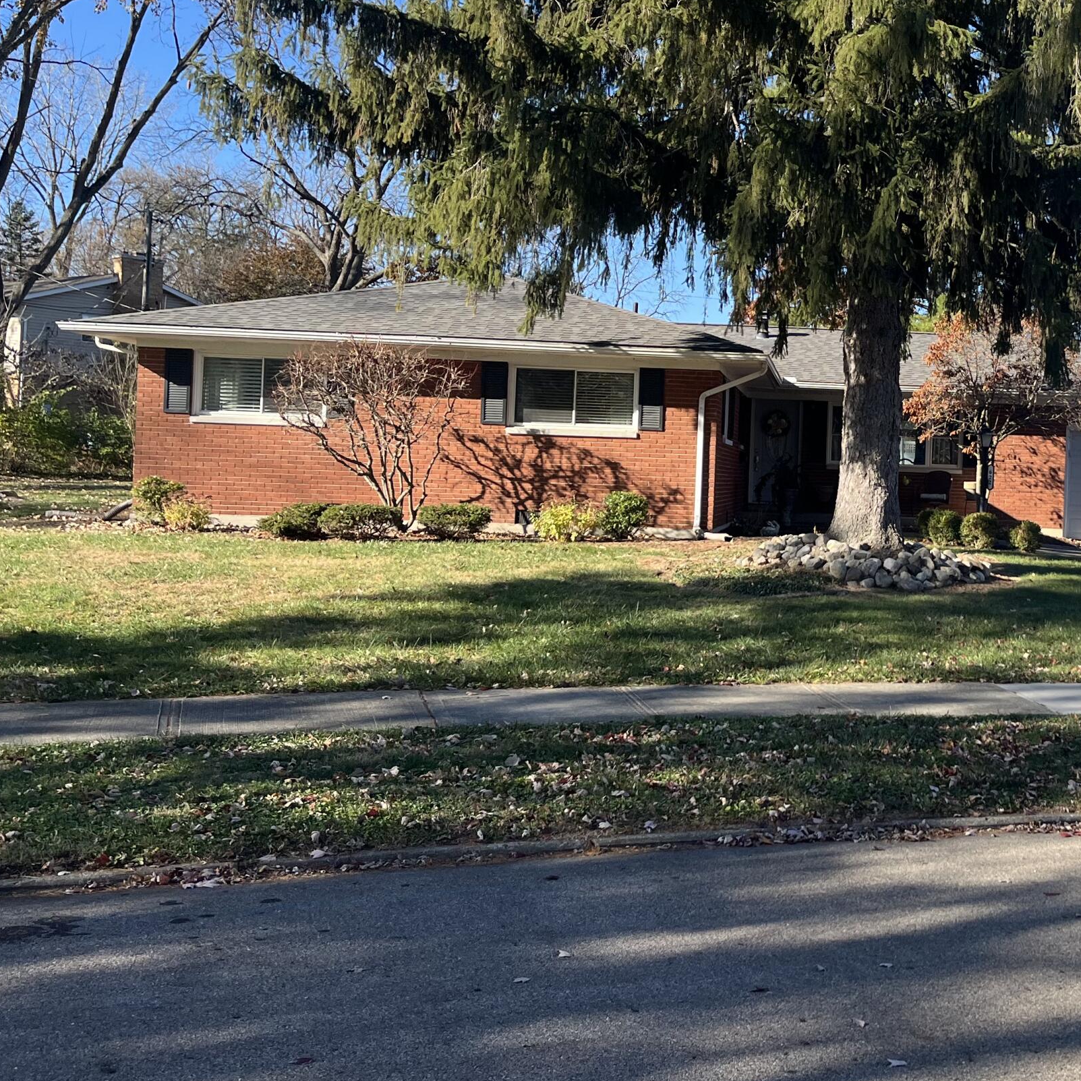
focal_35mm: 43
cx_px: 932
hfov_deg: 37.1
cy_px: 440
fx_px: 1519
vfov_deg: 39.0
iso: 50
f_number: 1.6
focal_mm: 5.1
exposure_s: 1/1279
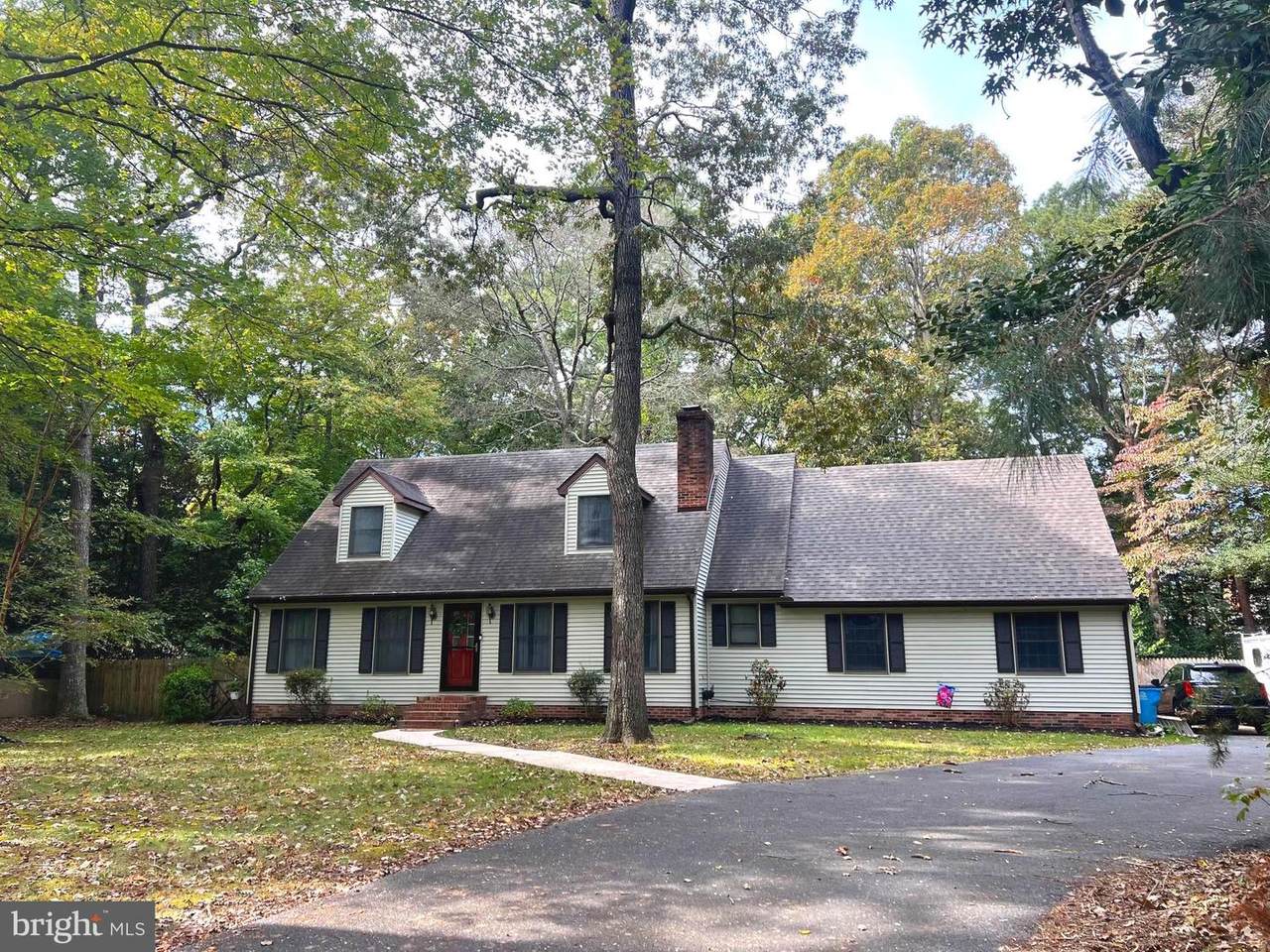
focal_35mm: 26
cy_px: 476
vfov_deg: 53.1
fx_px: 954
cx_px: 635
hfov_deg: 67.3
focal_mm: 5.7
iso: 50
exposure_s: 1/421
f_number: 1.5
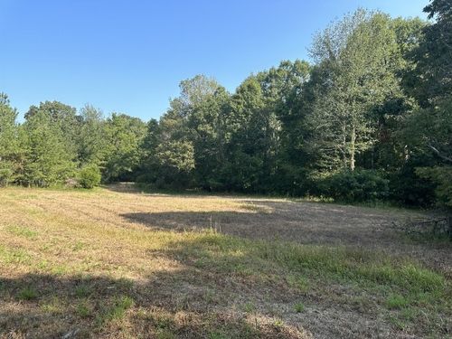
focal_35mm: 24
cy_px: 170
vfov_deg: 56.8
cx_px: 226
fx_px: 313
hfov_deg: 71.6
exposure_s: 1/1664
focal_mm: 6.86
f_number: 1.78
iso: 80
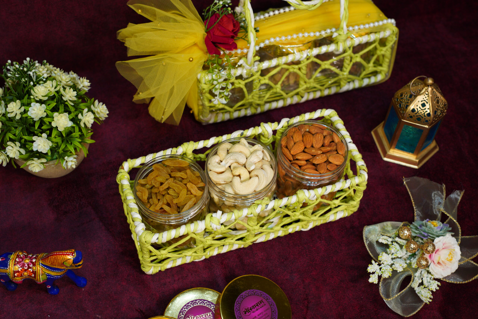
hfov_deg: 39.6
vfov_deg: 27.0
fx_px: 664
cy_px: 160
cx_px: 239
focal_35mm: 50
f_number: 5
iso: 640
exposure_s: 1/125
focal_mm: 50
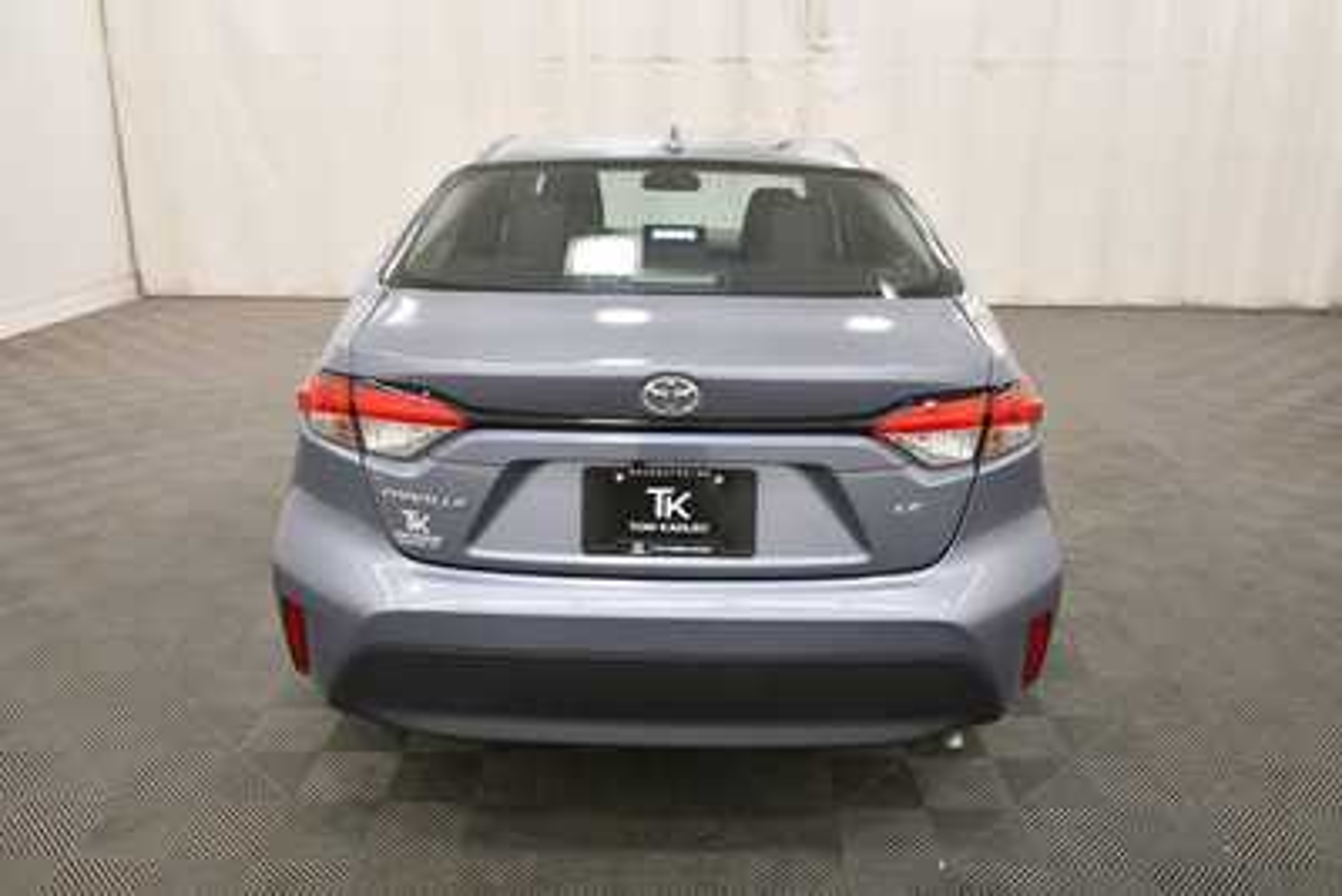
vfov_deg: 43.6
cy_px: 448
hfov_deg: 61.9
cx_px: 671
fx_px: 1119
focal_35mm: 30
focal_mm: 20
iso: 900
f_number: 5.6
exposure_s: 1/125
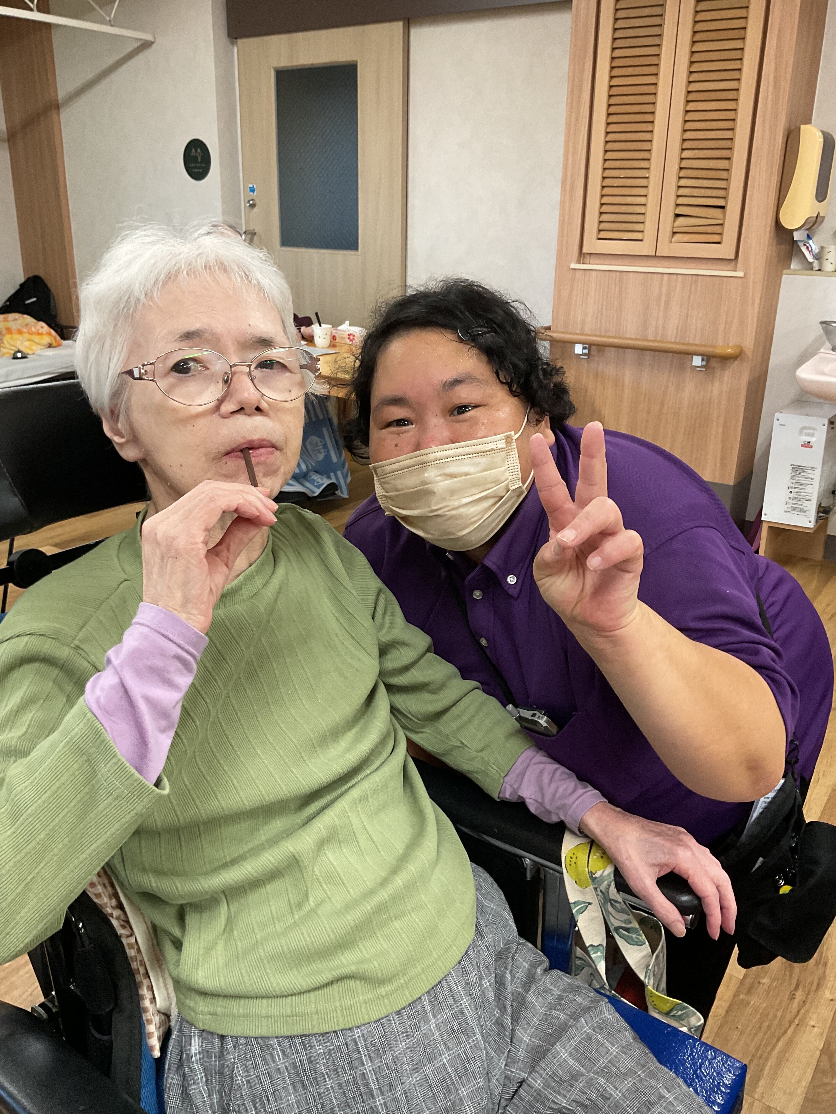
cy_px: 557
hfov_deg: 48.2
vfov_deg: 61.7
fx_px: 934
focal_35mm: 29
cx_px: 418
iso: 100
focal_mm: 3
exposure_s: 1/60
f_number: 1.8
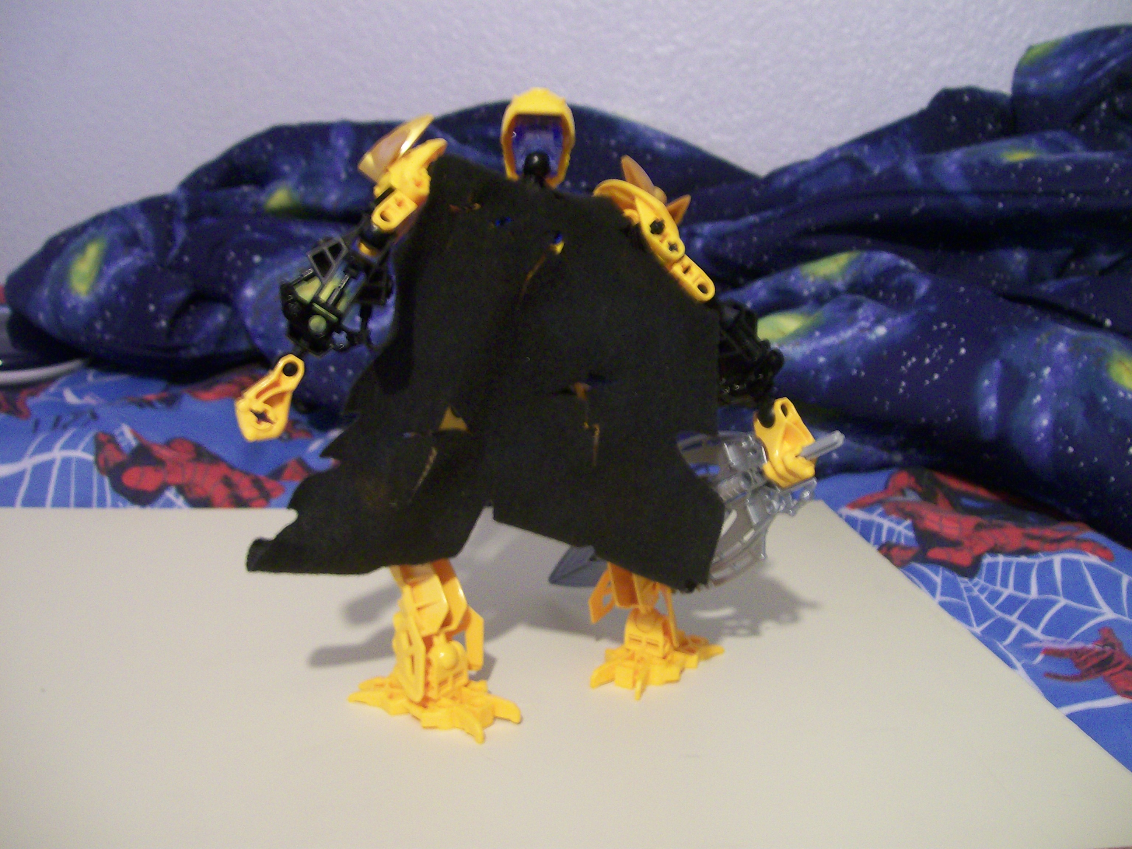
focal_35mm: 36
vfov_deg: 39.7
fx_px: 1177
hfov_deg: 51.4
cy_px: 424
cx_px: 566
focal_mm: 6
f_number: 2.7
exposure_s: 1/8.05
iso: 160
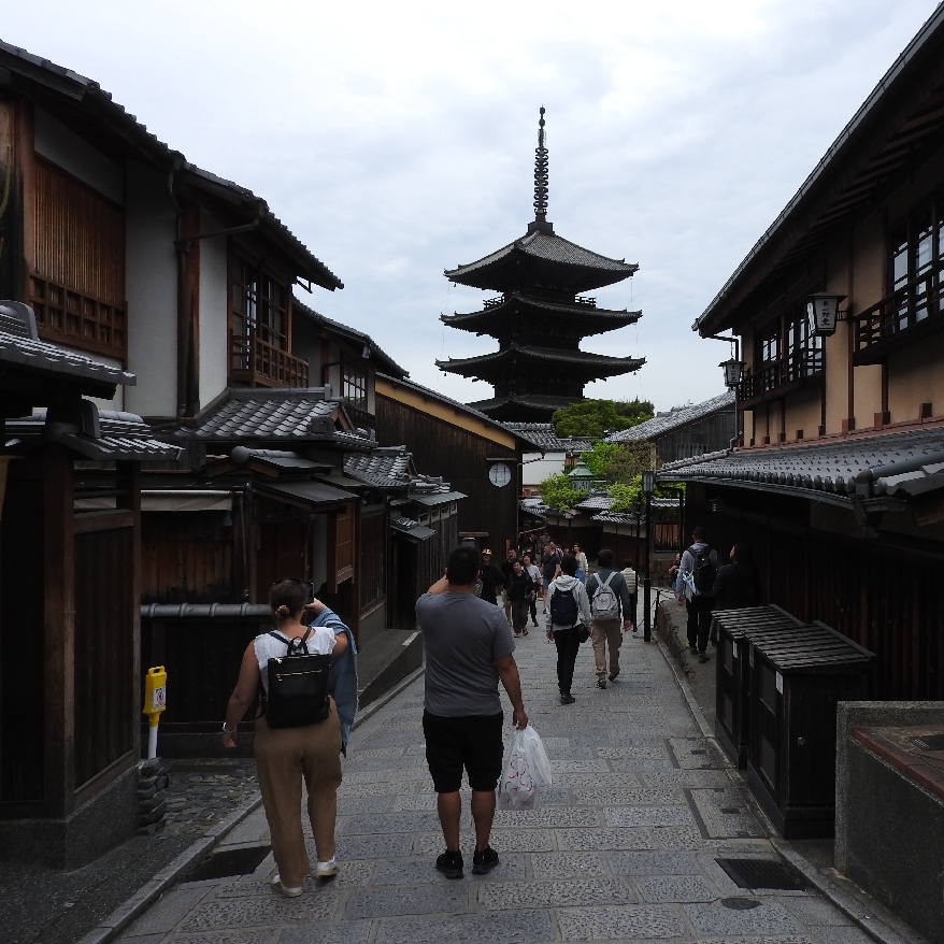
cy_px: 475
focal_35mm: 29
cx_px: 593
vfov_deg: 55.6
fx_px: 895
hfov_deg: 54.9
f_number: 3.3
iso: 100
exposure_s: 1/800
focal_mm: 4.3
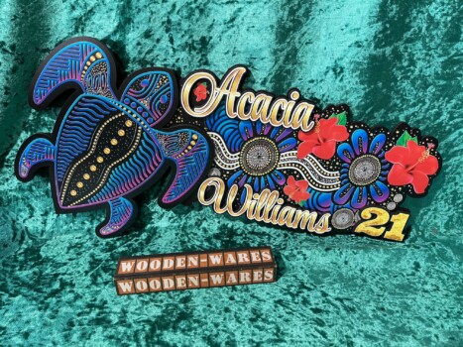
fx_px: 348
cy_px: 174
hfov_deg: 67.3
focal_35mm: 26
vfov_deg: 53.0
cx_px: 232
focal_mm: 5.1
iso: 80
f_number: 1.6
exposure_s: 1/50
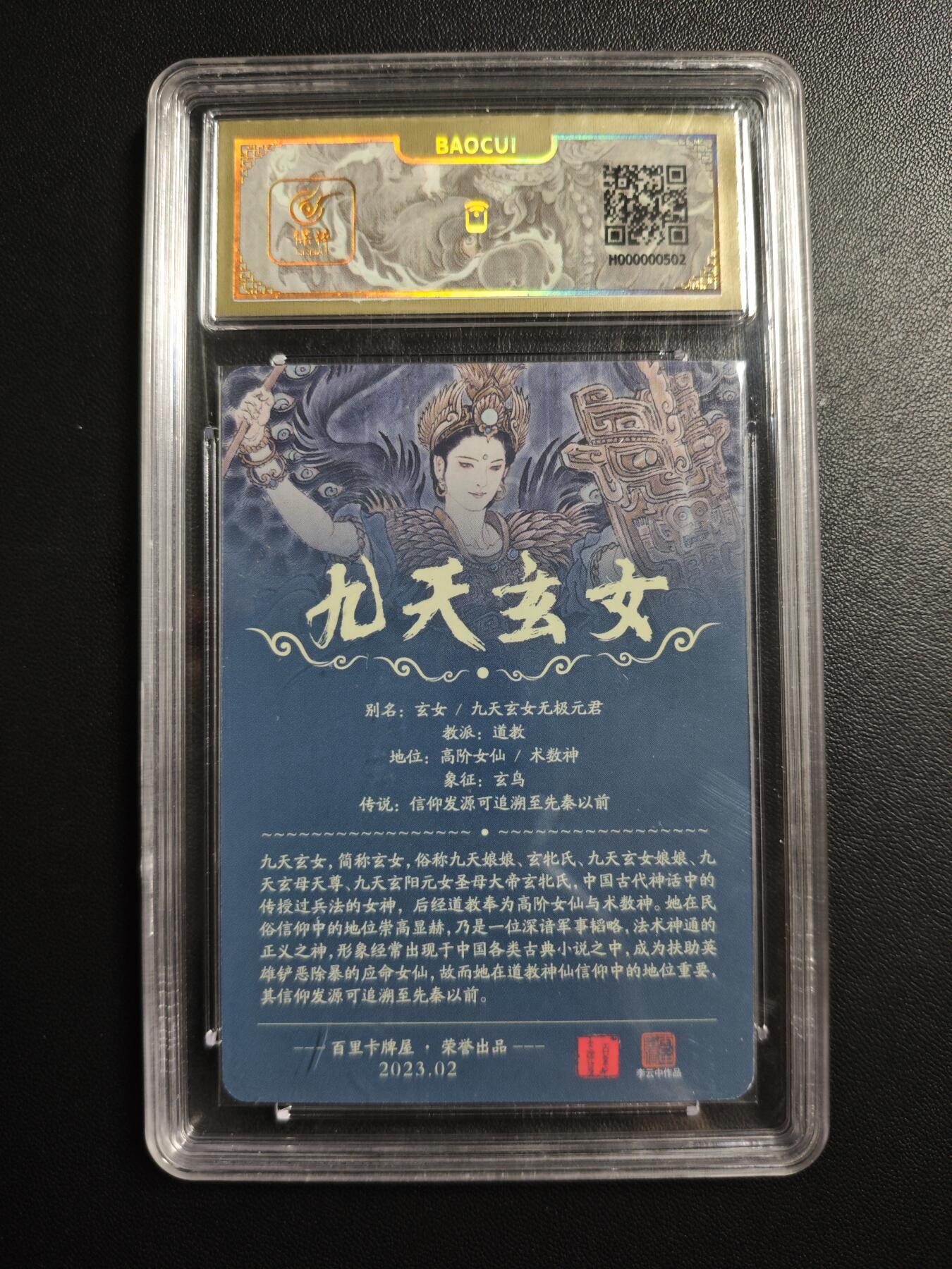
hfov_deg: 53.1
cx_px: 476
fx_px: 953
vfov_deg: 67.3
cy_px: 634
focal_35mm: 26
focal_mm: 4.94
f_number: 1.5
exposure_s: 1/100
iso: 400
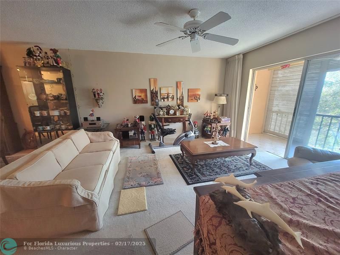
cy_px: 128
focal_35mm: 13
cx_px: 170
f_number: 2.2
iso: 320
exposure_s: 1/40
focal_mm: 2.2
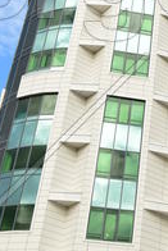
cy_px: -13
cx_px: 215
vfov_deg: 24.0
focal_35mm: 80
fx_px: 559
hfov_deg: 16.2
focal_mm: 18
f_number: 9
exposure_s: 1/125
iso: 125
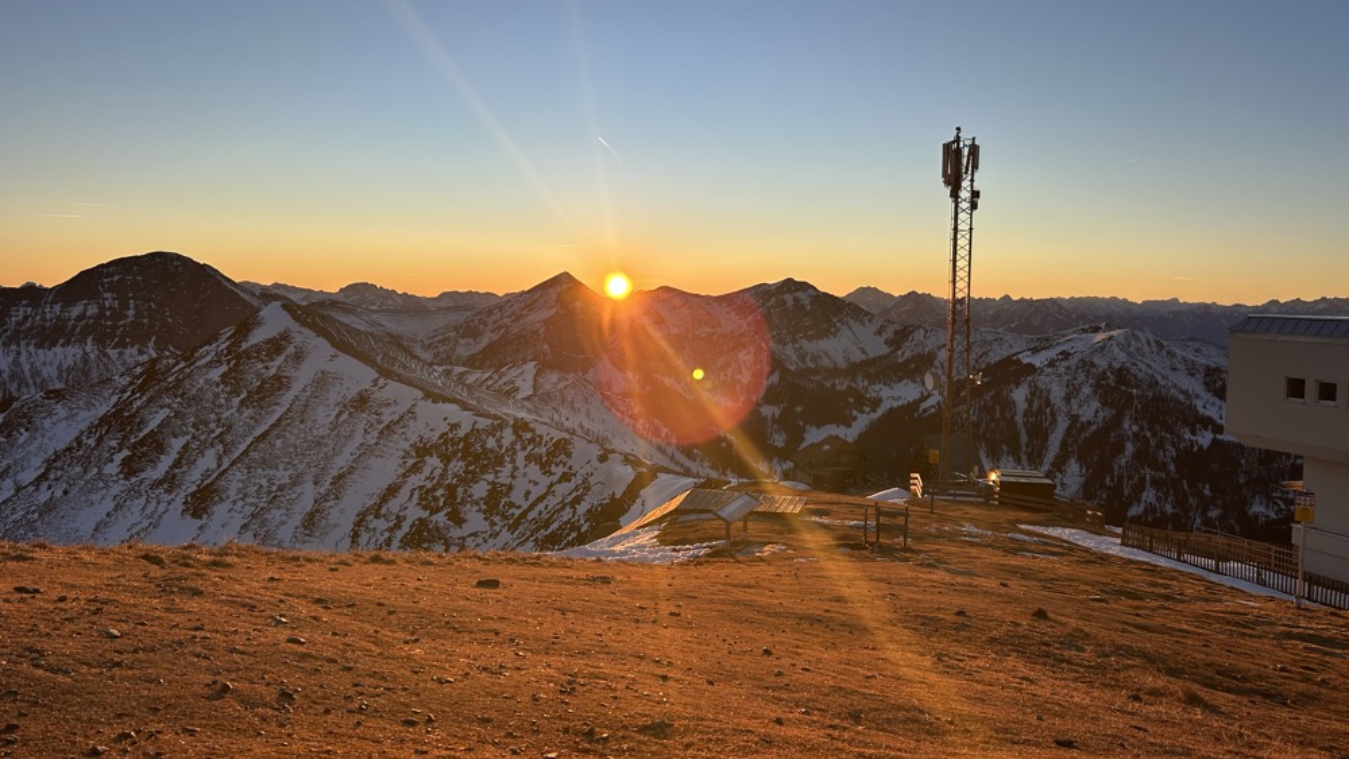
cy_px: 328
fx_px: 1038
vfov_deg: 40.1
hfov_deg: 66.1
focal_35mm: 29
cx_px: 668
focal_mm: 5.7
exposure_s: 1/2083
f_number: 1.5
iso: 50
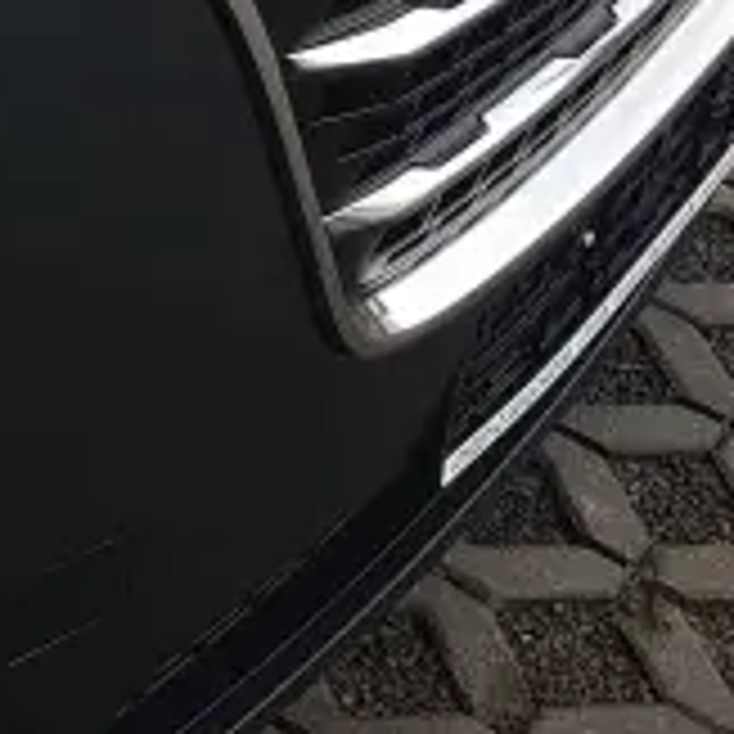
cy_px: -144
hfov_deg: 17.1
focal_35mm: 90
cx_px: -423
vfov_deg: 18.3
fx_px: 2159
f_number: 1.7
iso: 40
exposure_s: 1/143
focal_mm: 4.2
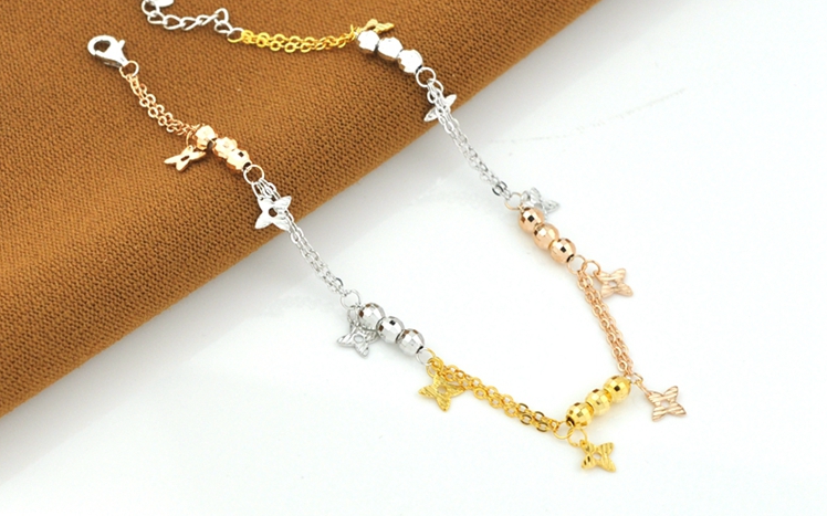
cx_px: 414
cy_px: 242
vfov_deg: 14.2
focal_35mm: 92
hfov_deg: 22.6
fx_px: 2073
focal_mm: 60
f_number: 8
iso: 200
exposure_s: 1/180
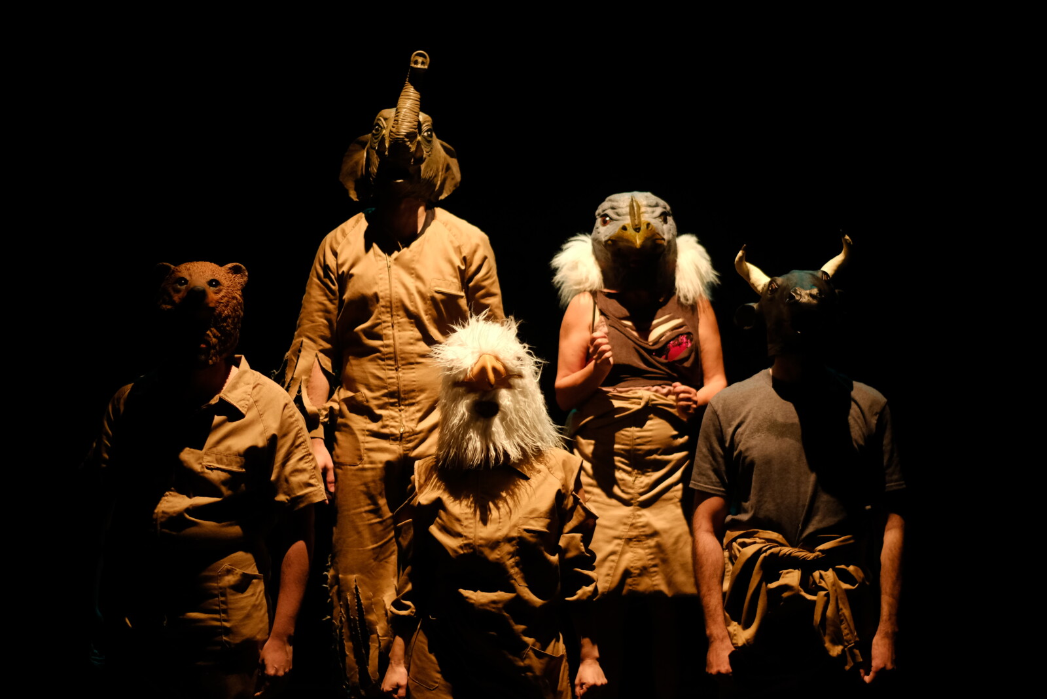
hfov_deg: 24.2
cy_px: 350
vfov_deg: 16.3
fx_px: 2443
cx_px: 524
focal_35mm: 84
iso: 1600
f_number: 1.2
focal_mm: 56
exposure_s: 1/500
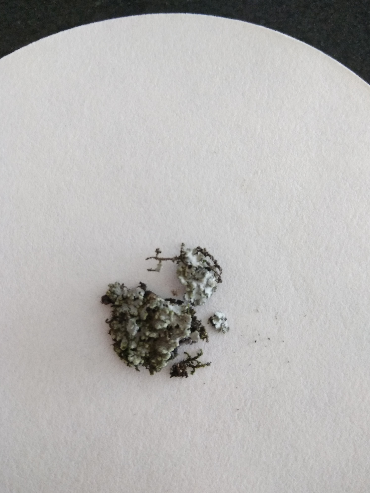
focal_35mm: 22
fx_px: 314
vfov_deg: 76.4
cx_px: 179
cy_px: 254
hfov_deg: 61.1
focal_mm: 3.57
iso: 500
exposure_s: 1/25
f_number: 2
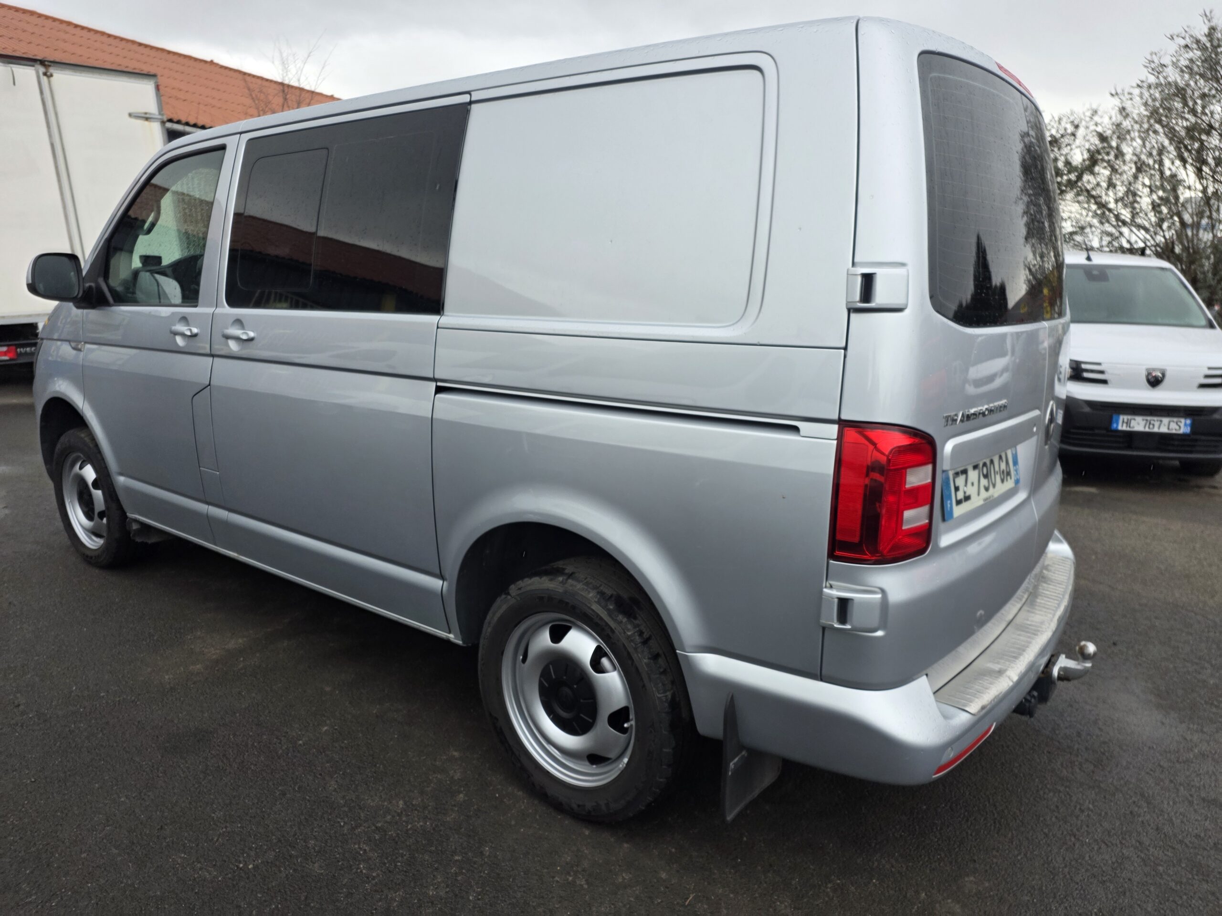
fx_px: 812
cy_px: 458
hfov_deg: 73.9
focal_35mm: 23
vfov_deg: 58.9
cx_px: 611
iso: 64
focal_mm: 6.25
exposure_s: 1/180
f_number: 1.7
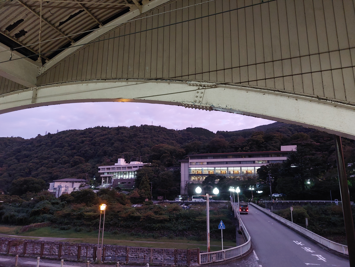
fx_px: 246
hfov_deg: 71.6
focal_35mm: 24
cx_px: 178
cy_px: 134
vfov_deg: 56.8
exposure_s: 1/60
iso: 500
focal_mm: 5.23
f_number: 1.8
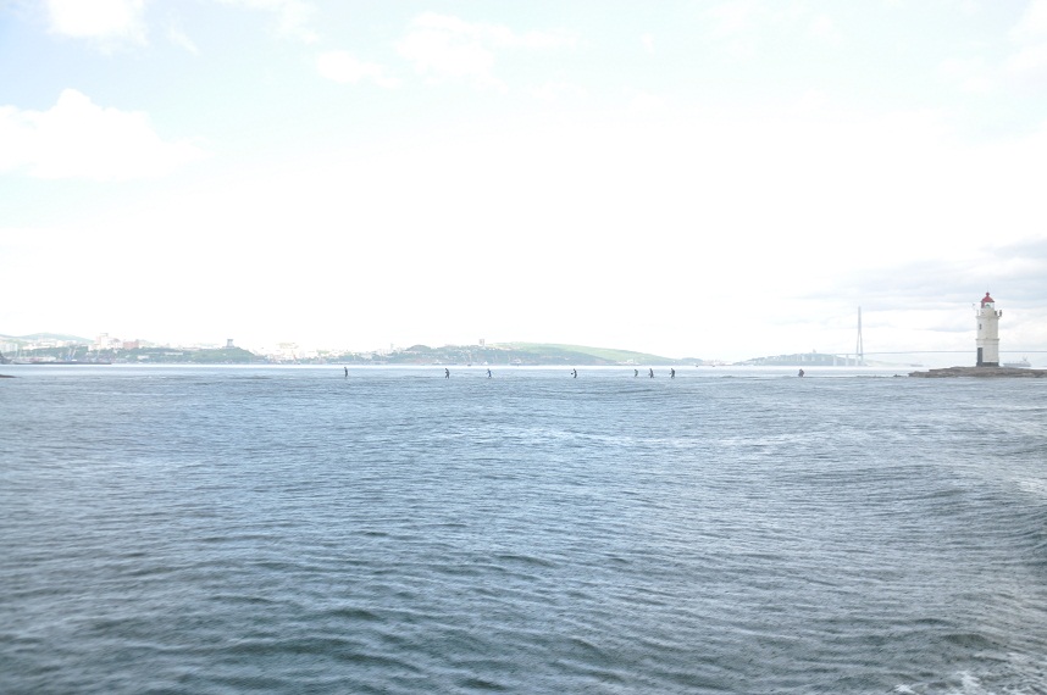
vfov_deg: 35.4
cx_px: 524
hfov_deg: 51.3
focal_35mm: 38
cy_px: 348
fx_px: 1089
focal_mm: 25
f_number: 11
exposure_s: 1/125
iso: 400
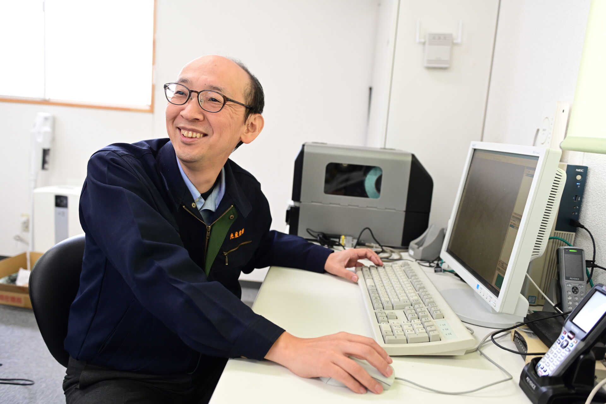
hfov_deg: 65.5
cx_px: 303
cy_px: 202
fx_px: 471
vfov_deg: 46.4
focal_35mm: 28
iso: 800
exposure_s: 1/160
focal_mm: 28
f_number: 2.8
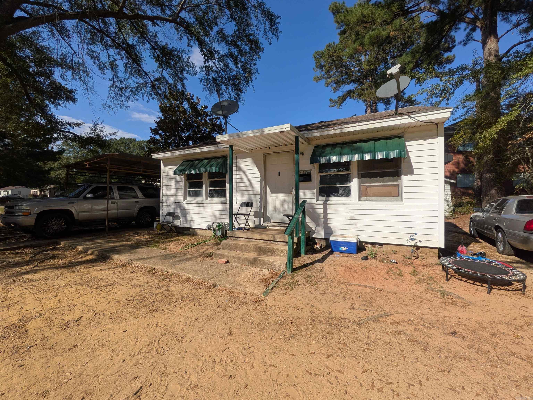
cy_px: 200
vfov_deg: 85.7
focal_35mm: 14
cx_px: 266
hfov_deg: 102.1
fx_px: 216
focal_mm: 1.85
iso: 56
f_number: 2.2
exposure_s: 1/2674
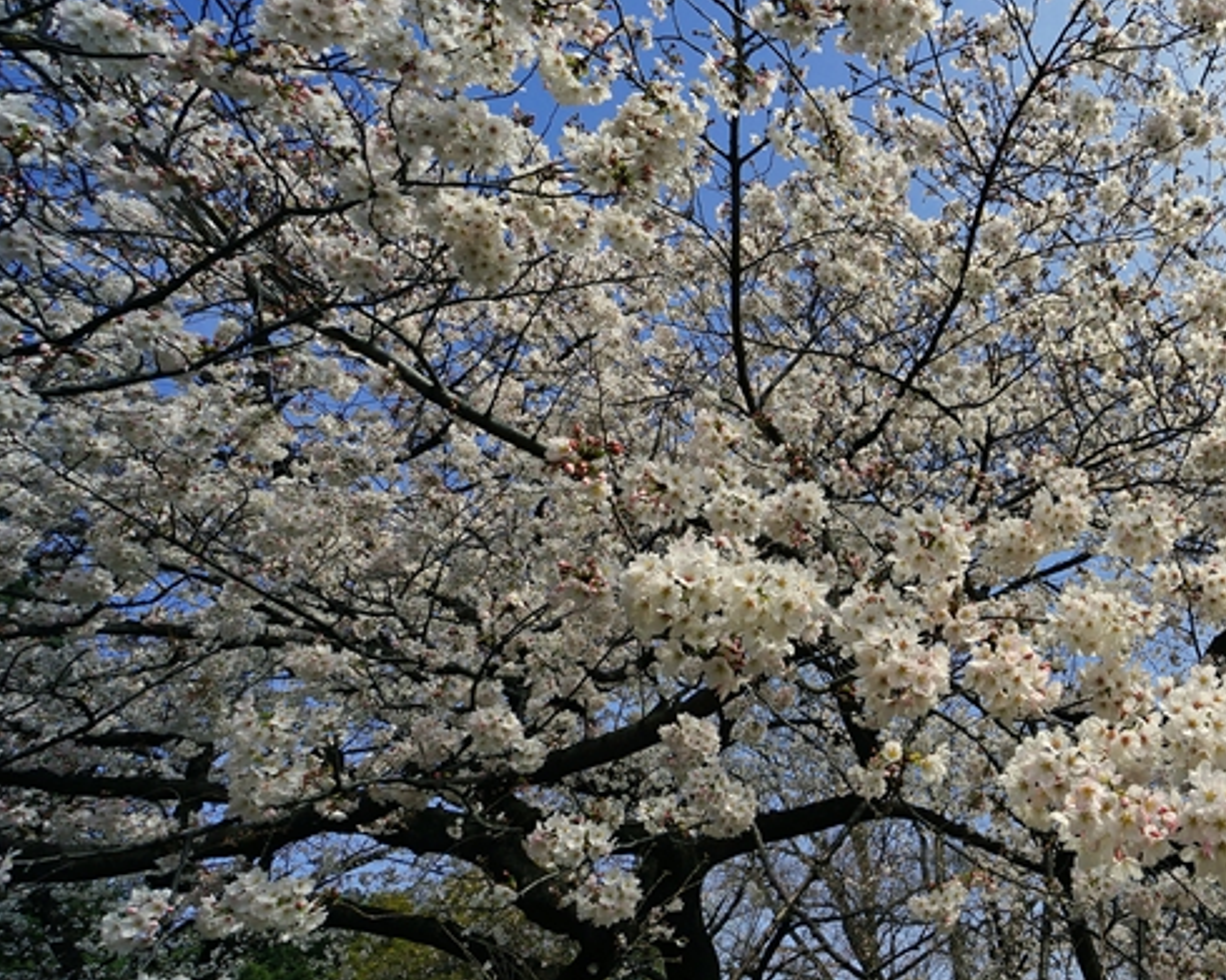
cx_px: 990
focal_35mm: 23
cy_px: 471
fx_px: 834
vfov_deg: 60.8
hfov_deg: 65.7
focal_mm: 10
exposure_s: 1/250
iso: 100
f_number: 9
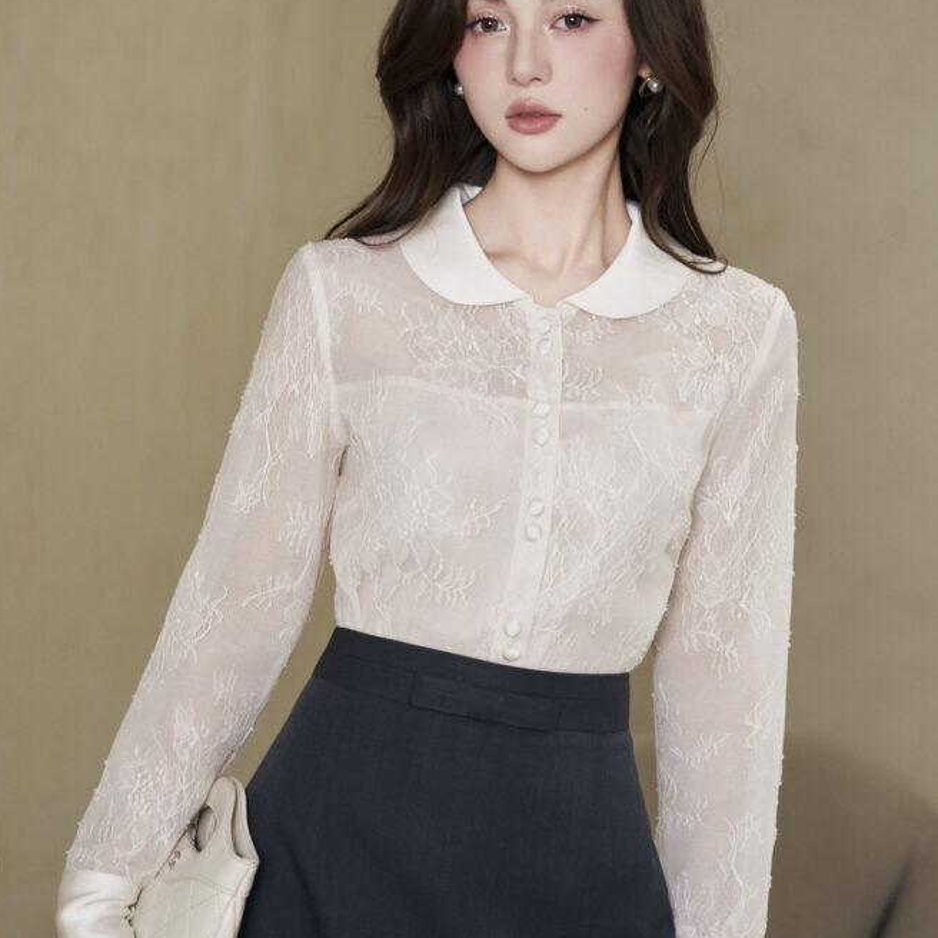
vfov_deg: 19.3
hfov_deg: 19.3
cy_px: 495
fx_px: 2759
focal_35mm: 90
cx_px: 468
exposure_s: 1/125
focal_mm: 70
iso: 800
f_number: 2.8
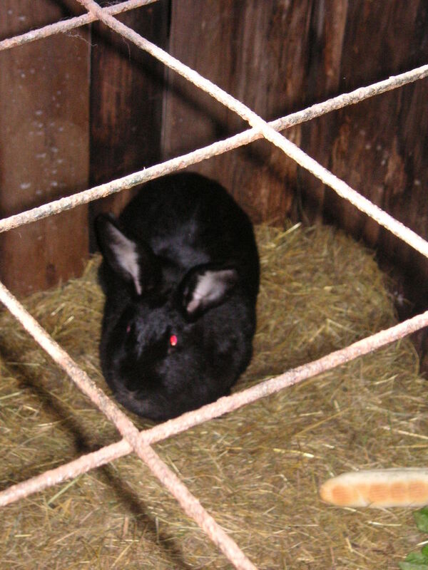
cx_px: 214
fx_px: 1517
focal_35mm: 92
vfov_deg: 21.3
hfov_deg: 16.1
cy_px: 285
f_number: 4.8
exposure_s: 1/90
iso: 160
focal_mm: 15.2
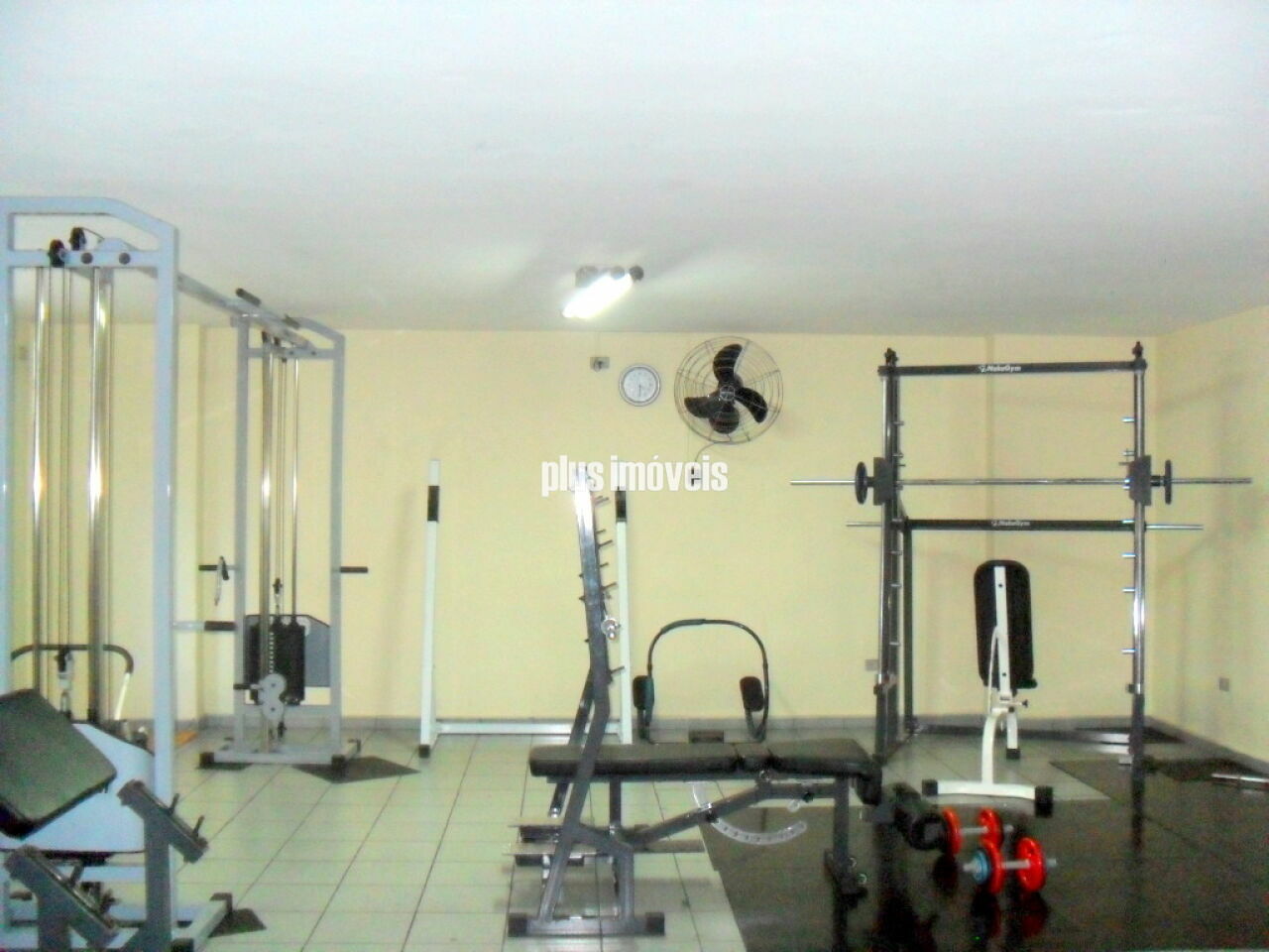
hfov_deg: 52.6
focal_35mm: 35
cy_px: 476
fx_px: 1283
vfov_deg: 40.7
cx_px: 634
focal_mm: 6.3
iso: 320
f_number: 3
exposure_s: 1/45
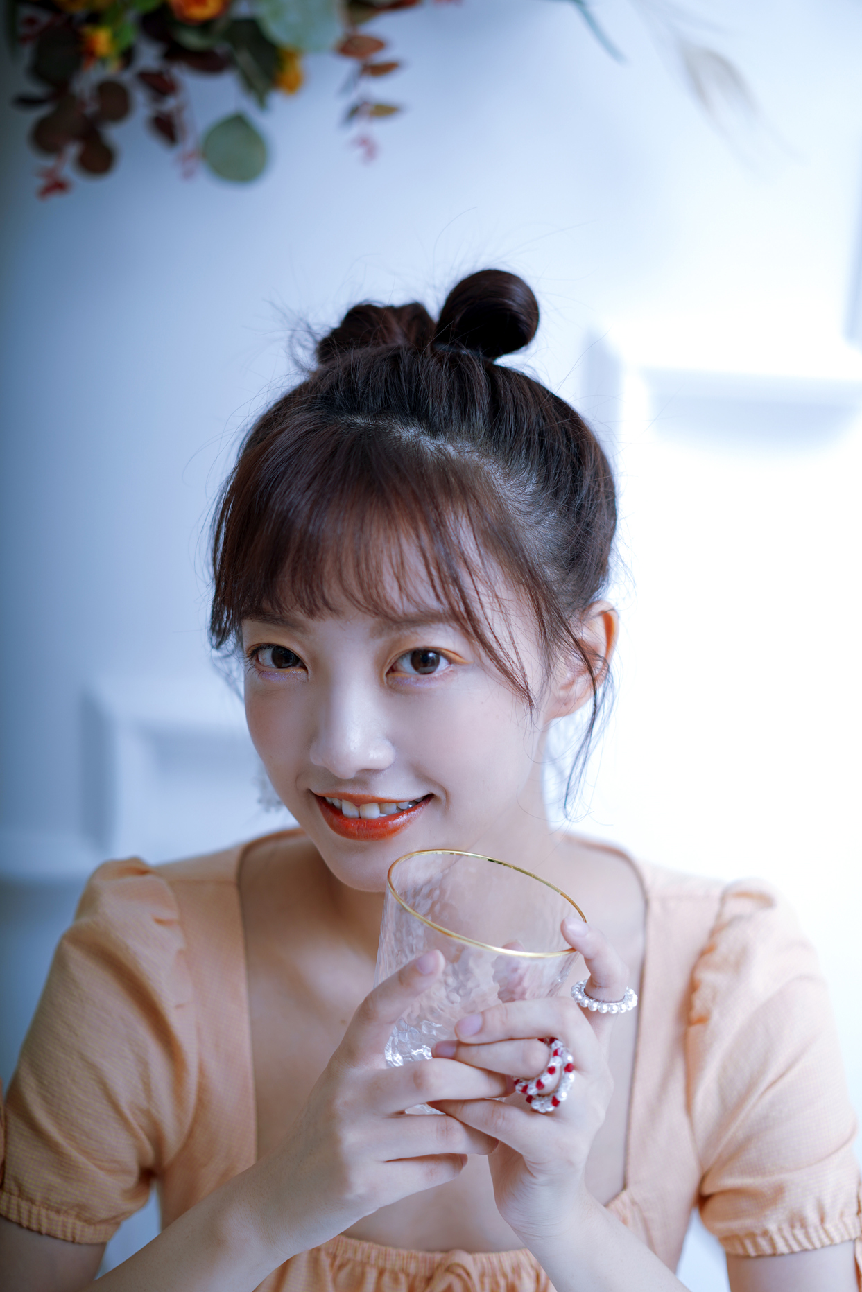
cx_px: 429
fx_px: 2119
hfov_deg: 23.0
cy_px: 629
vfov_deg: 33.9
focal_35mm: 59
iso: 50
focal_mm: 55
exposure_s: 1/200
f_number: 1.8
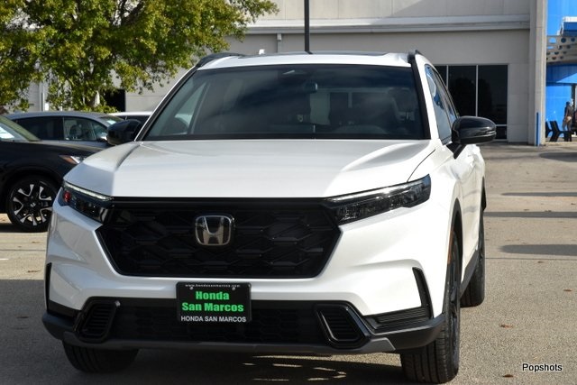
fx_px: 1250
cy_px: 192
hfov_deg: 26.0
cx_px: 288
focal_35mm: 78
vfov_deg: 17.5
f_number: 11
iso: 200
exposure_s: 1/500
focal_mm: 52
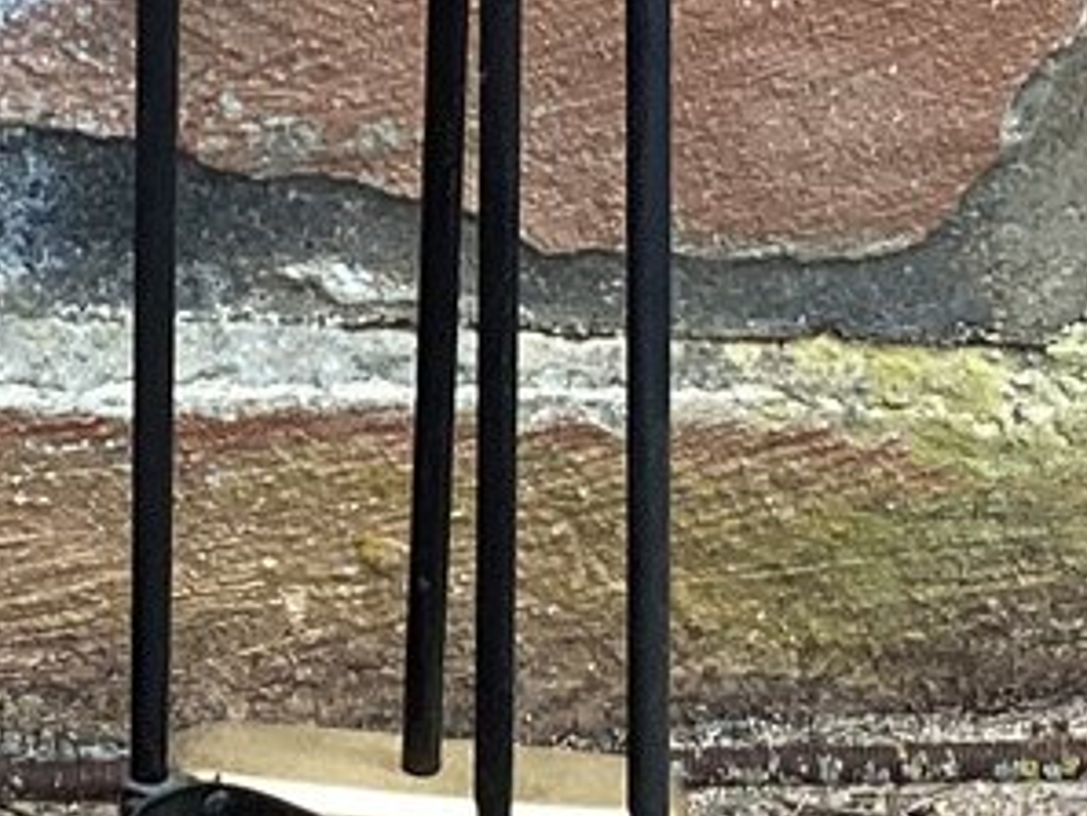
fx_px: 4963
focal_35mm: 158
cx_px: 167
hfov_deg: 12.4
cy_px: 258
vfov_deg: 9.4
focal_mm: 3.3
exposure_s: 1/120
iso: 64
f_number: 2.4
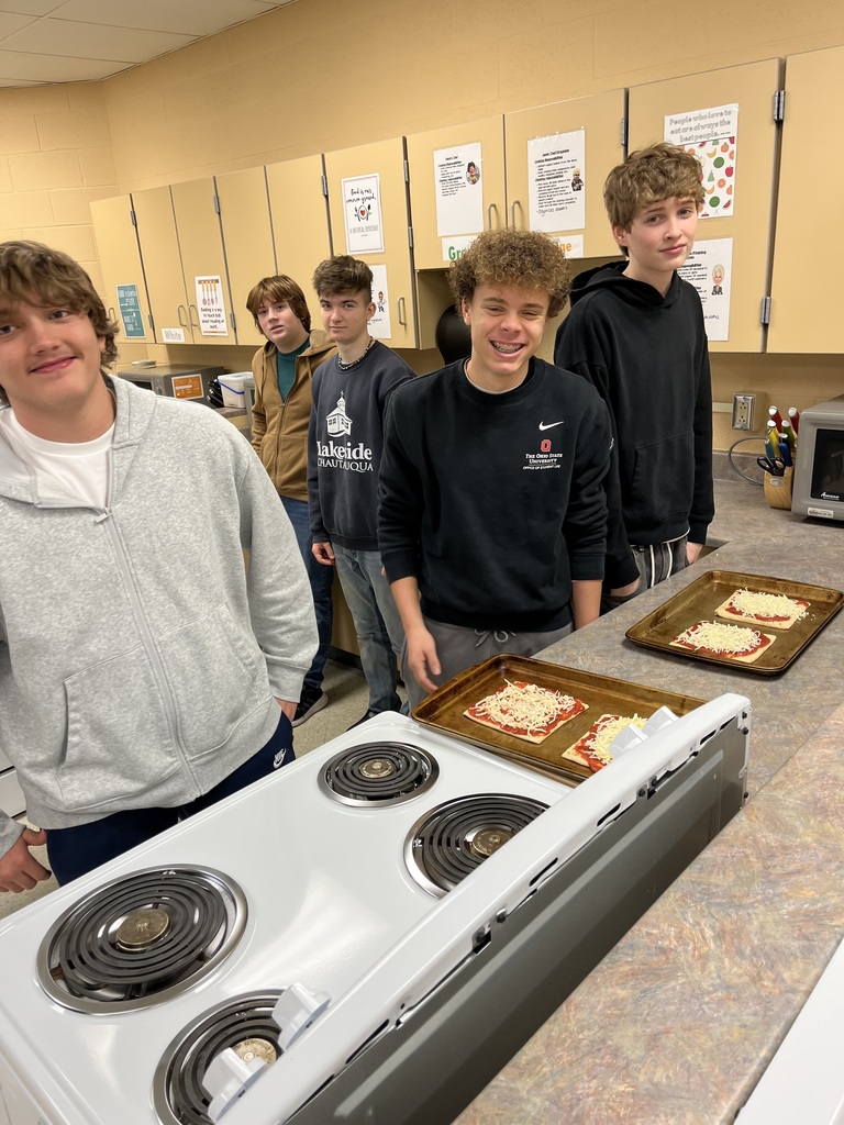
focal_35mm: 26
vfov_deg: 67.3
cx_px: 422
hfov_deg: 53.1
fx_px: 845
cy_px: 562
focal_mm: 5.1
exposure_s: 1/60
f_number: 1.6
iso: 80
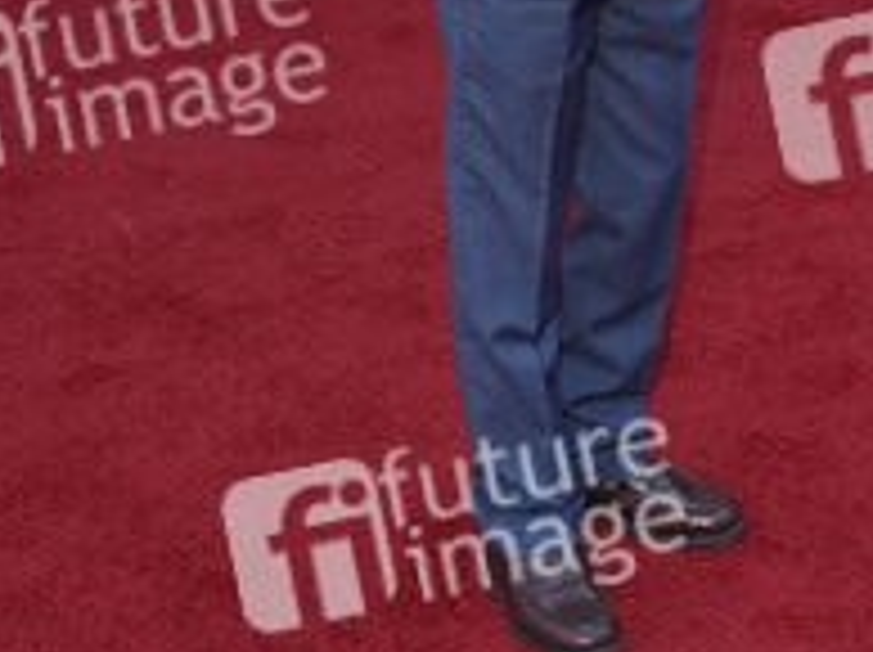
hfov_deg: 16.0
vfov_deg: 11.8
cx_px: 587
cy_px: -148
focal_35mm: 123
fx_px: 3098
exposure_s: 1/250
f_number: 6.3
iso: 320
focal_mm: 62
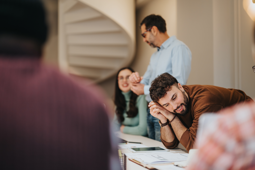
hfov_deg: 39.6
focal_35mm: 50
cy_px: 85
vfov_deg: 27.0
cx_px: 128
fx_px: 354
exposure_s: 1/640
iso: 400
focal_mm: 50
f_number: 1.2
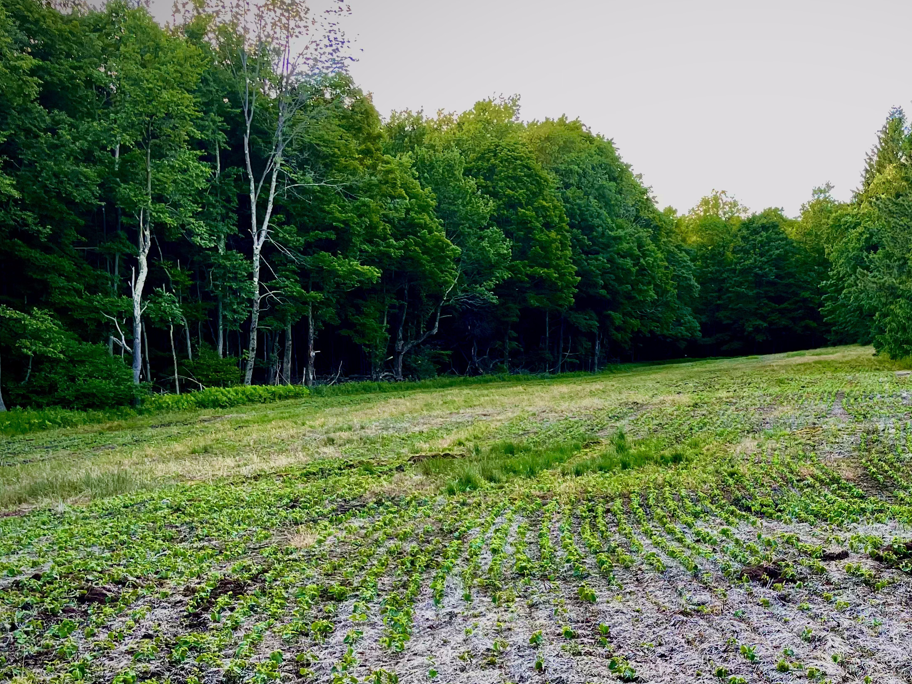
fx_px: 1265
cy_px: 611
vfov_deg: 29.1
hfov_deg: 38.0
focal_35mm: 48
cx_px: 750
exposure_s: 1/121
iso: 50
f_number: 1.6
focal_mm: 4.2
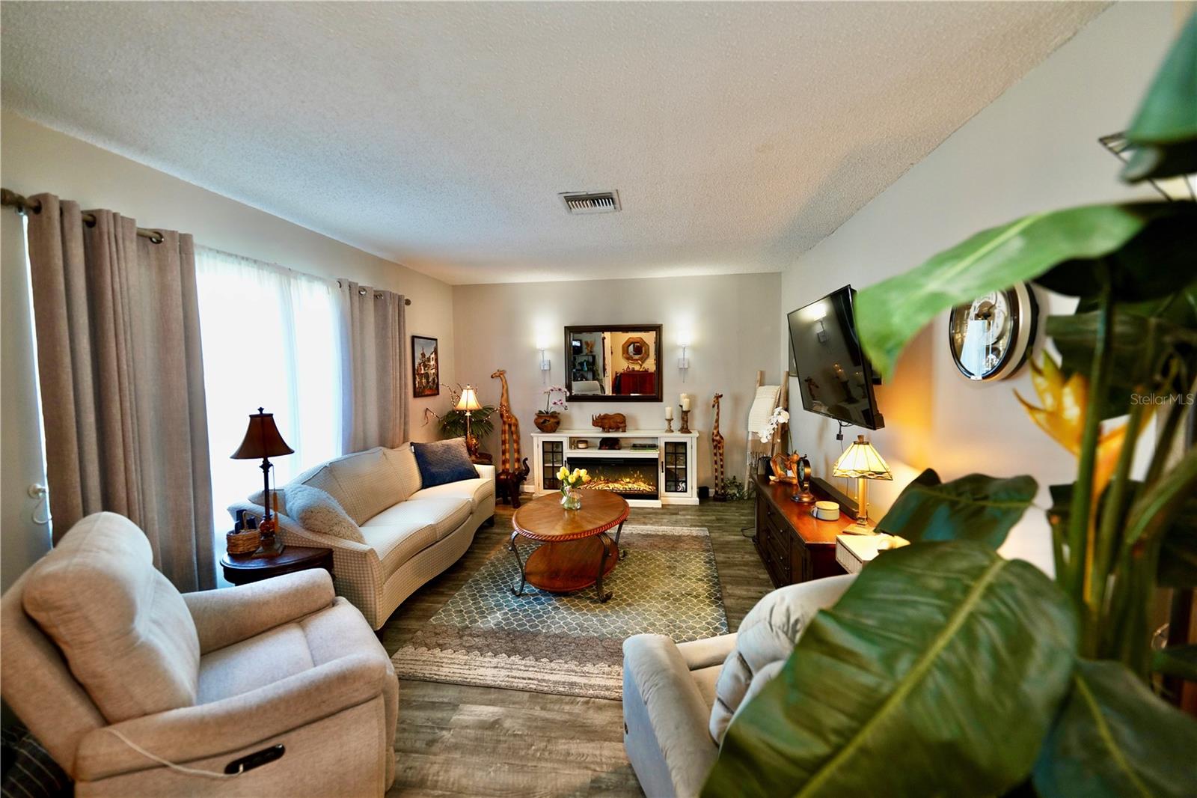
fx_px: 465
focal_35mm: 14
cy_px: 399
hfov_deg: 104.3
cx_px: 598
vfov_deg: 81.2
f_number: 2.2
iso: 800
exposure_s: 1/160
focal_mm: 14
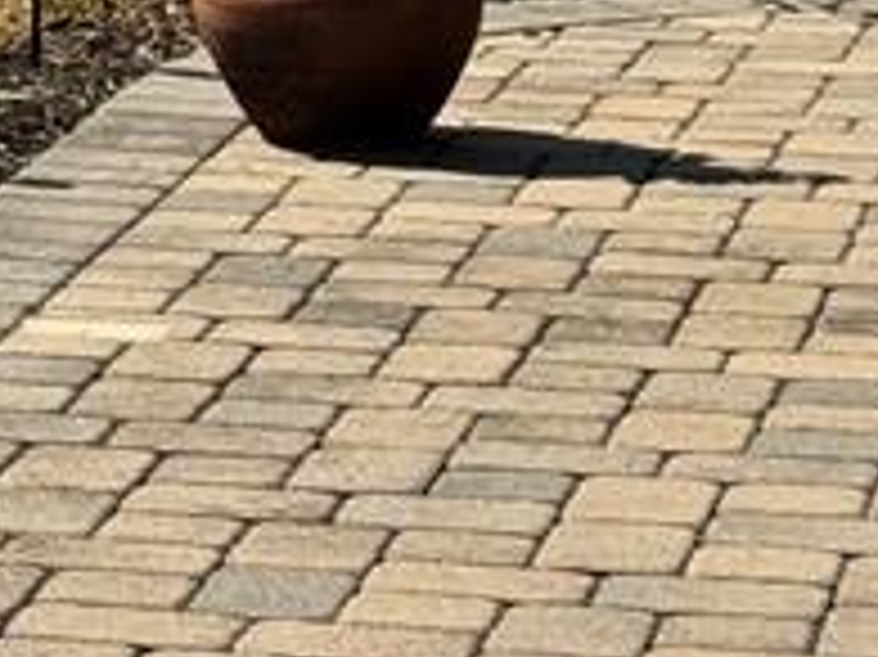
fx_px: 6388
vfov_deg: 5.7
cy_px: -724
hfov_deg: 7.6
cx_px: -675
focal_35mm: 252
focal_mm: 6.76
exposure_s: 1/7937
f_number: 1.78
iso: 64
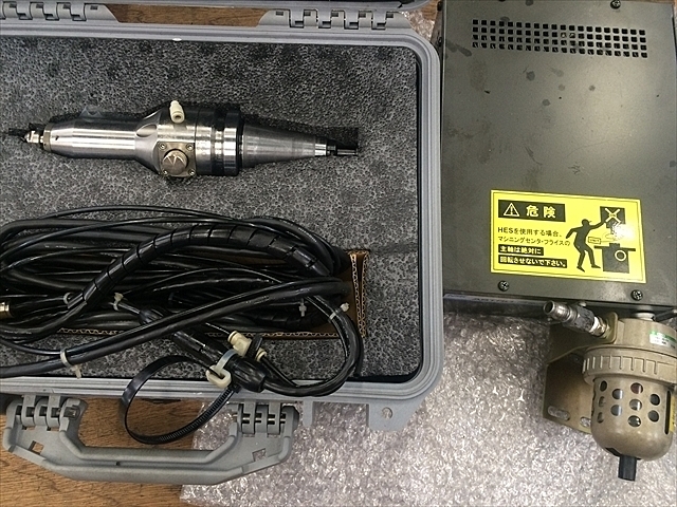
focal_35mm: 29
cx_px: 338
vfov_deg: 48.2
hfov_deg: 61.7
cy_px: 254
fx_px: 567
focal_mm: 4.15
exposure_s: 1/30
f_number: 2.2
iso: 125
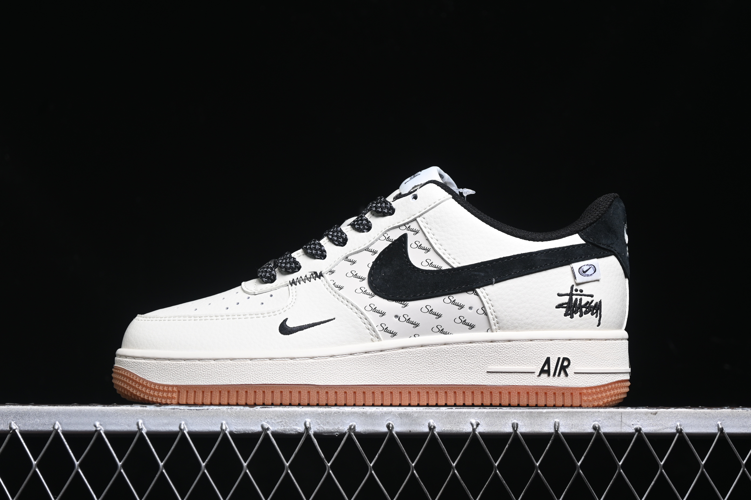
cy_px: 250
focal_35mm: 75
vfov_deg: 18.2
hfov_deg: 27.0
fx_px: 1564
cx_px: 376
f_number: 6.3
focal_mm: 50
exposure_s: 1/80
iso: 160
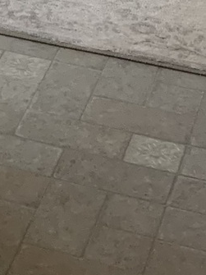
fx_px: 1421
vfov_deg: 10.3
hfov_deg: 7.8
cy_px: -245
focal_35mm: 179
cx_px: -259
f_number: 1.8
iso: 320
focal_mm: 4.25
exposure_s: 1/60
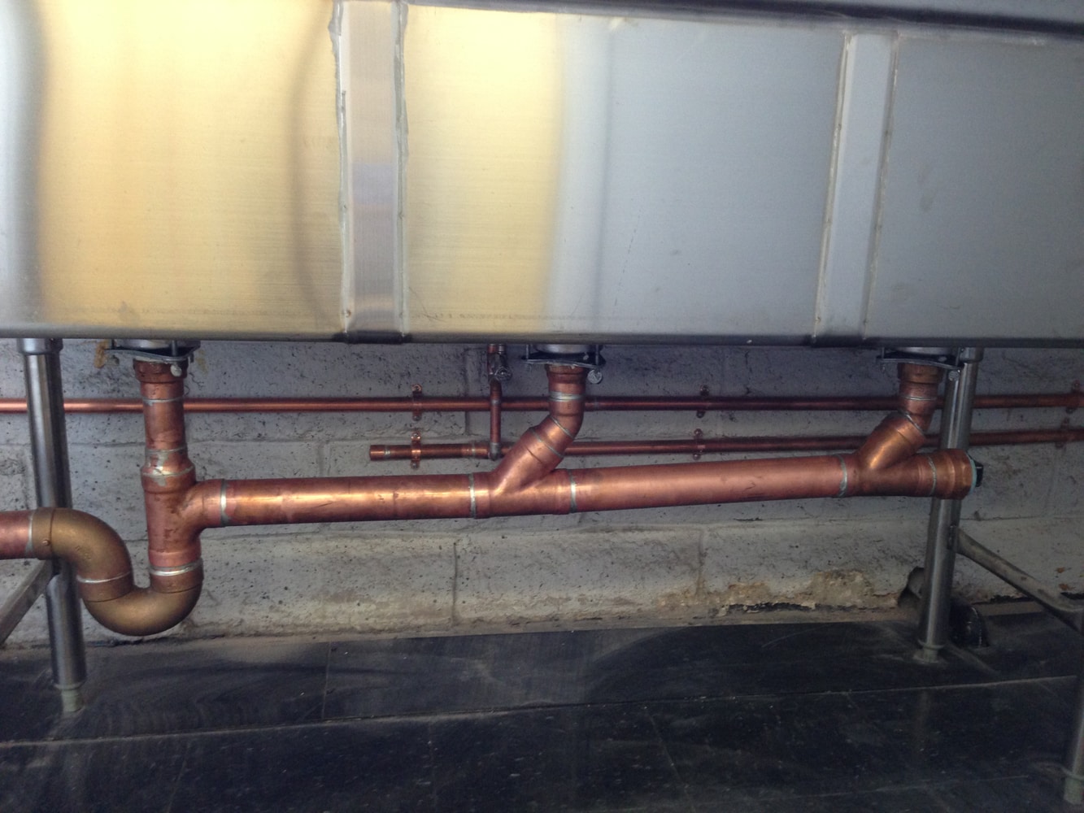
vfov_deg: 43.0
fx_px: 1033
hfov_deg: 55.3
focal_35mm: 33
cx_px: 542
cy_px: 406
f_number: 2.4
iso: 160
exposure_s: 1/20
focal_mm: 4.13
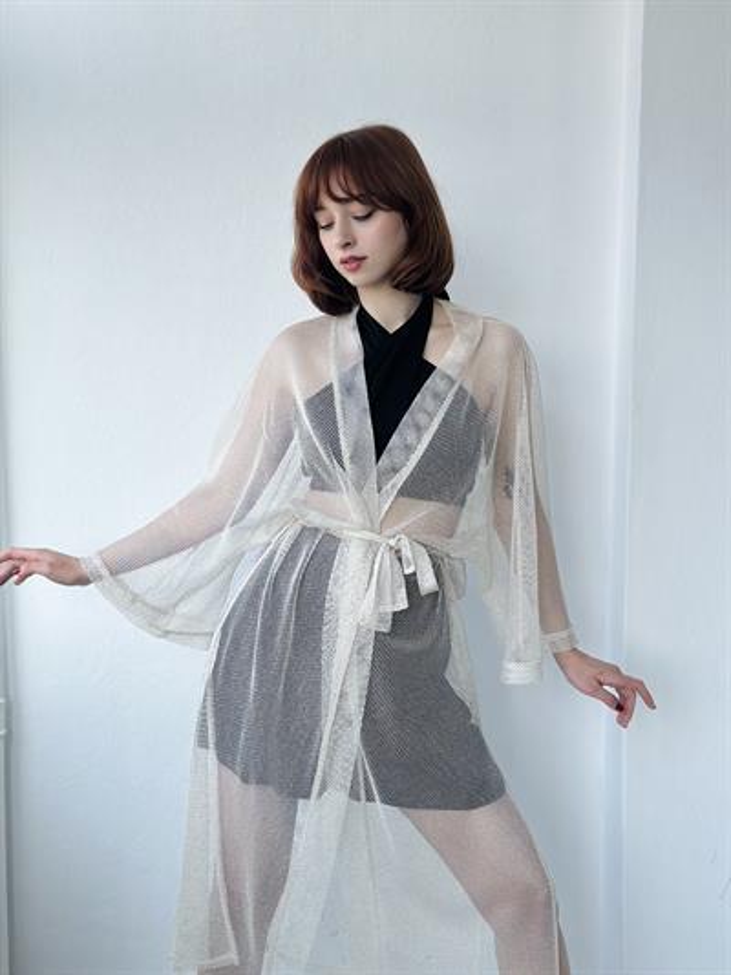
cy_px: 488
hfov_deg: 30.3
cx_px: 366
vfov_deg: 39.6
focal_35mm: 48
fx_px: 1351
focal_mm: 6.86
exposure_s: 1/1212
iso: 80
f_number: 1.78
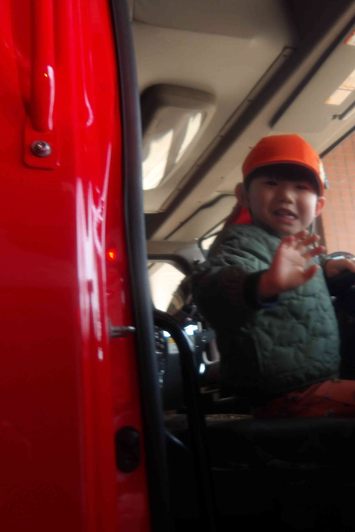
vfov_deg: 50.7
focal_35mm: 38
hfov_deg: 33.7
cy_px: 263
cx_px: 300
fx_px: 562
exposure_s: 1/93
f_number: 3
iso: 100
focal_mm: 4.9
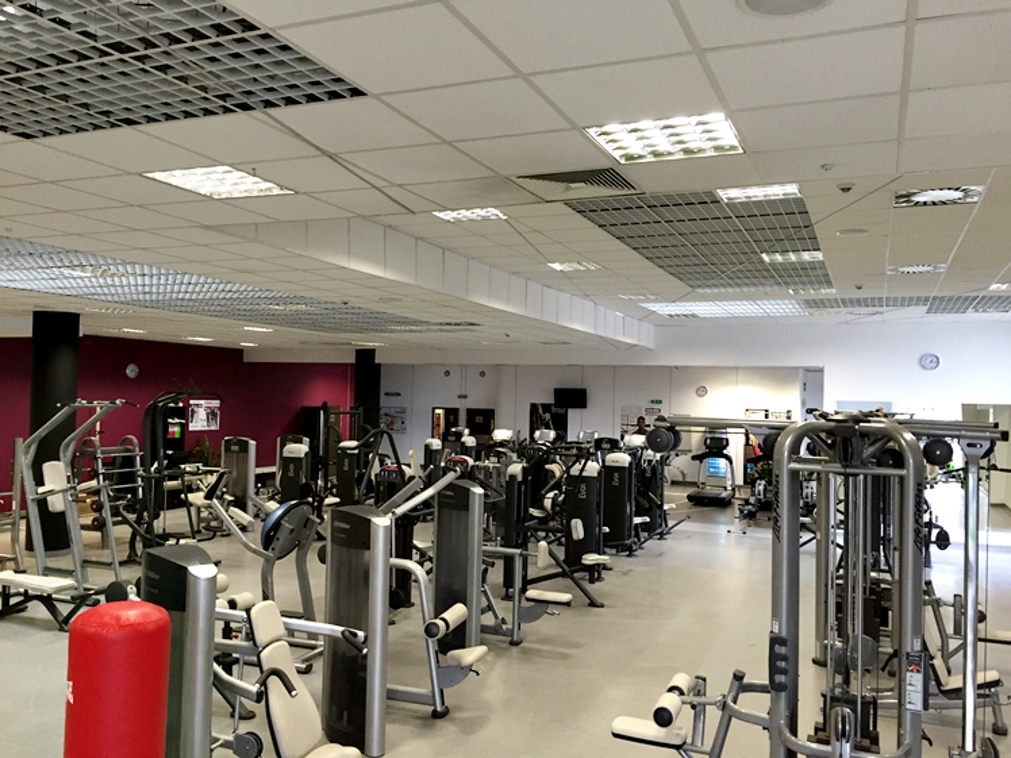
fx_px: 847
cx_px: 506
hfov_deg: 61.7
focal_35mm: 29
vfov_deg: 48.2
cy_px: 379
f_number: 2.2
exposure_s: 1/33
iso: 160
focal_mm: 4.15
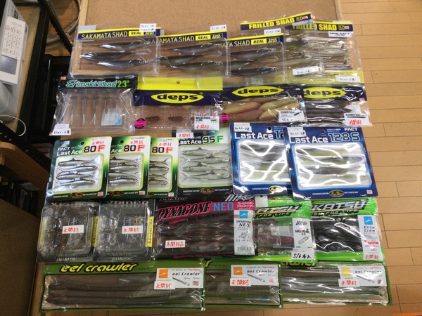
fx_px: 378
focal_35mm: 31
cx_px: 211
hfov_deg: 58.4
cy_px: 158
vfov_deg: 45.4
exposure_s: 1/30
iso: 25
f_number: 2.4
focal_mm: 3.3
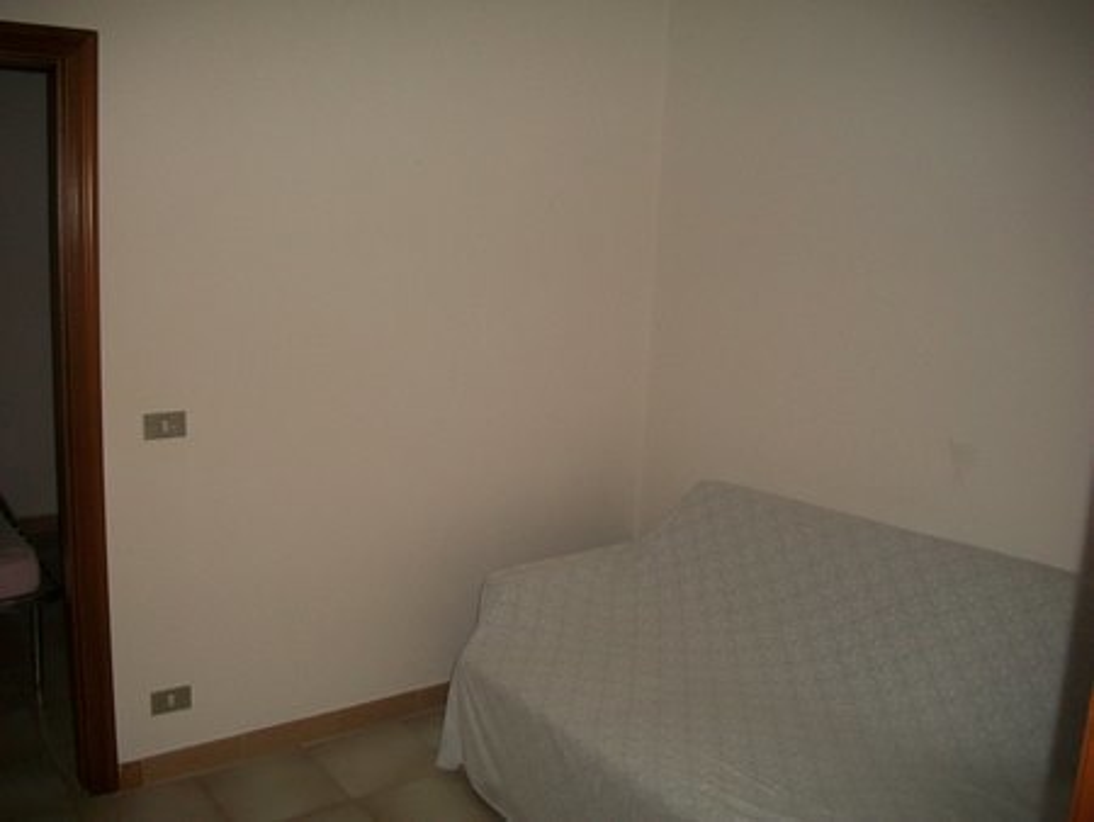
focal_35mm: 32
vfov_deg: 44.2
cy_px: 411
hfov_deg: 56.8
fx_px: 1012
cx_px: 547
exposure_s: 1/30
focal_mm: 5.7
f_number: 2.9
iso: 160
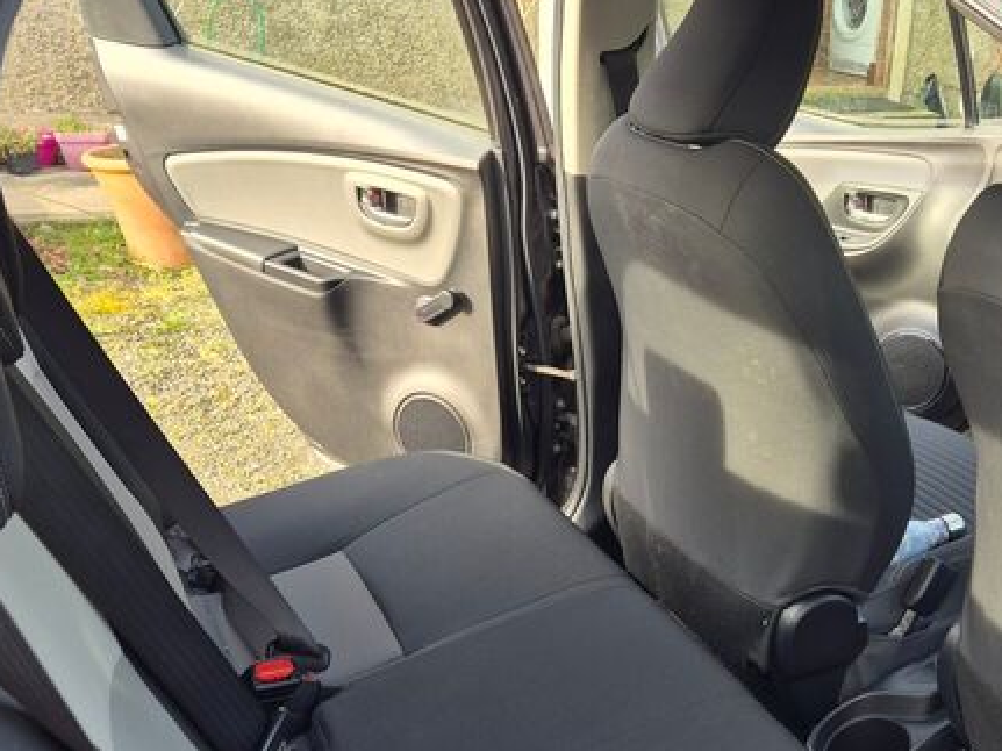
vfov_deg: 43.8
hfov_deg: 56.0
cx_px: 637
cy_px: 463
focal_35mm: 32
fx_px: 926
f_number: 1.8
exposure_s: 1/180
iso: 40
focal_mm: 5.4
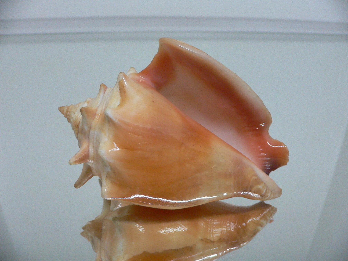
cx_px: 174
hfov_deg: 52.6
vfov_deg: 40.7
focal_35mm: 35
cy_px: 130
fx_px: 352
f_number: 2.8
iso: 200
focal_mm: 4.6
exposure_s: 1/50
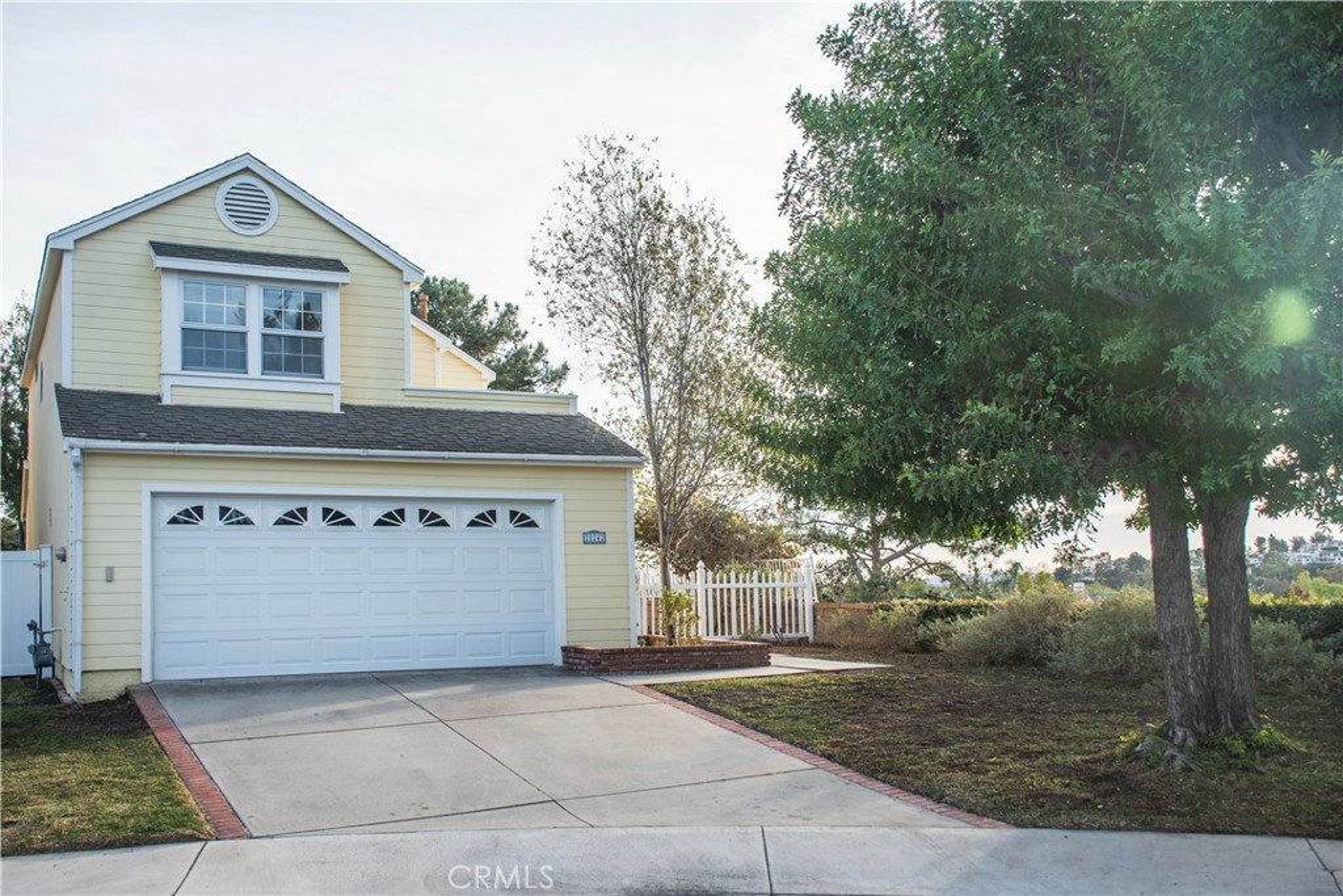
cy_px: 448
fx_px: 1268
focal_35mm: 34
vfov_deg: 38.9
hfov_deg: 55.8
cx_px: 672
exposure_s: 1/125
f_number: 5.6
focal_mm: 23
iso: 100
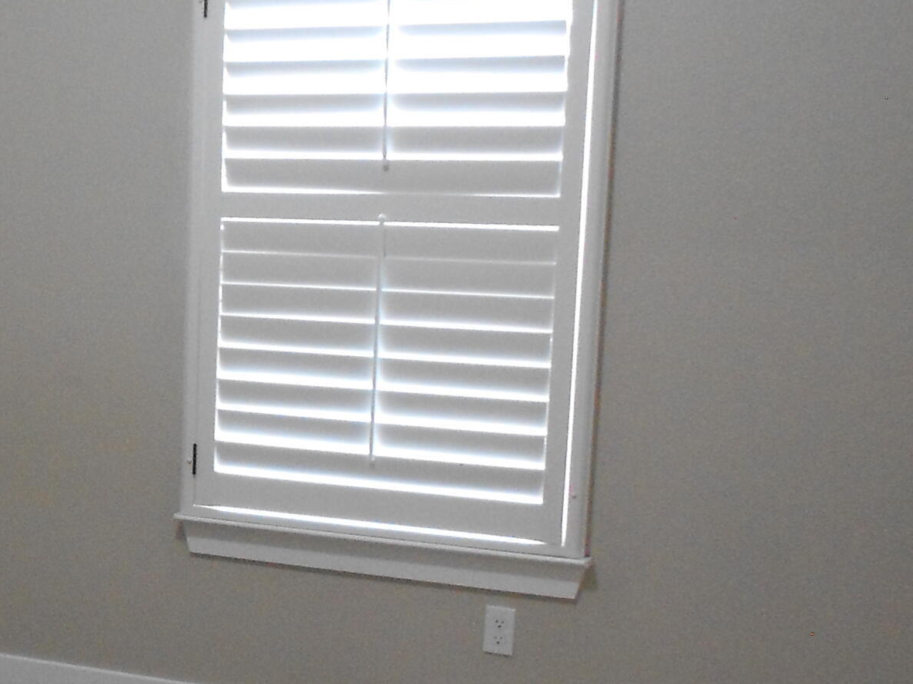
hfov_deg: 27.6
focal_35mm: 66
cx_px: -17
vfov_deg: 22.2
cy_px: 441
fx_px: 1740
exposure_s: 1/25
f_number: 3.2
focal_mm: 4.6
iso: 400
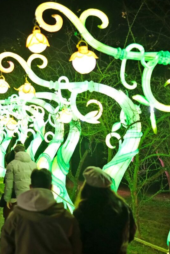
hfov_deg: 24.4
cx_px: 50
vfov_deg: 36.2
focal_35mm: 55
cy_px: 129
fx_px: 389
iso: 3200
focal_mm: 23
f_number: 1.4
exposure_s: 1/200
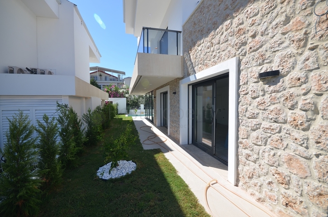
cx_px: 164
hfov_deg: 100.5
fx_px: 136
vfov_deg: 77.1
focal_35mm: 15
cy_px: 108
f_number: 8
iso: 100
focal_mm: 10
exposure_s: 1/250
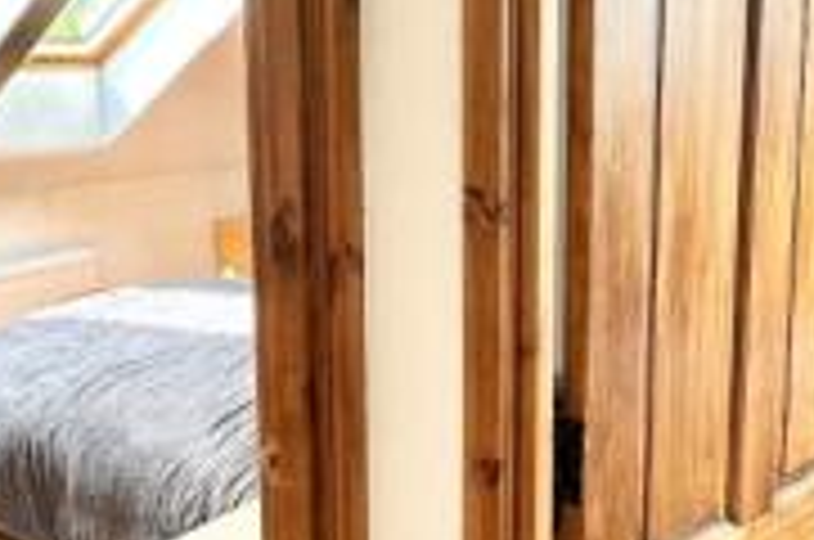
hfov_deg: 42.0
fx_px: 1061
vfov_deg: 28.5
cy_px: 254
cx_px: 385
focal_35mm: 47
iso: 50
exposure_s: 1/99
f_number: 2.2
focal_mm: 2.22
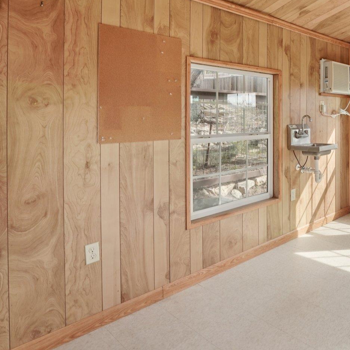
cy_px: 121
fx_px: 297
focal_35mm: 26
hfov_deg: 51.3
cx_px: 335
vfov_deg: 59.7
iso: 400
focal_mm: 14
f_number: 8
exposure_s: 1/160
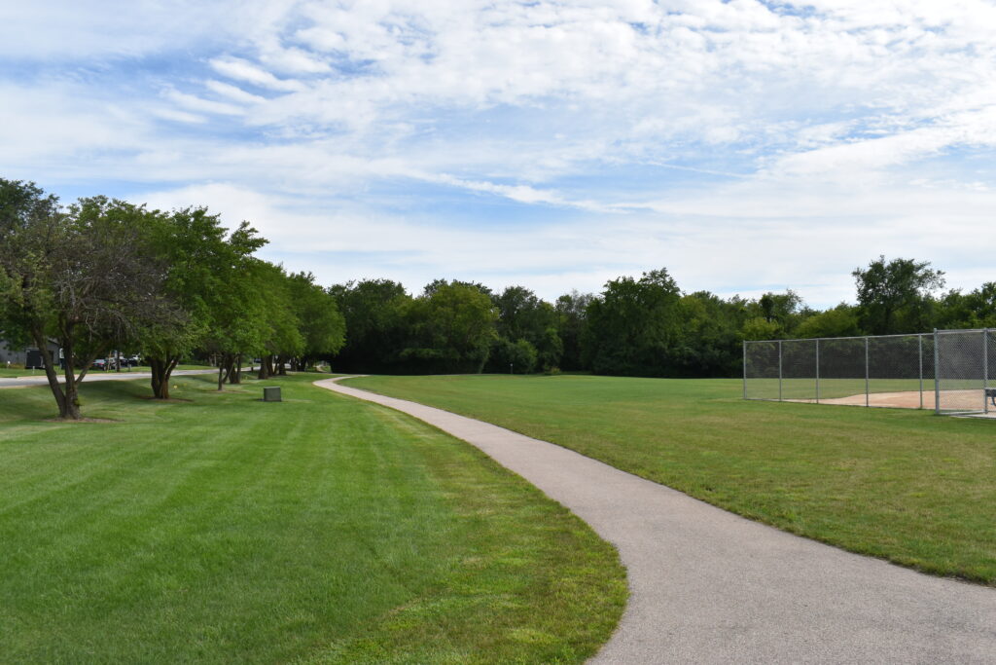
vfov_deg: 43.6
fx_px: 830
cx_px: 498
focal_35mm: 30
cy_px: 332
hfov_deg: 61.9
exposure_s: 1/400
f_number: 10
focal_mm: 20
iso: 200
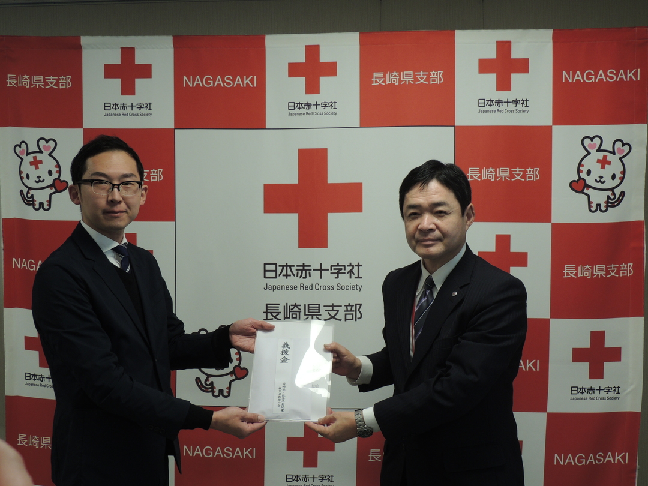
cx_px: 324
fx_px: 805
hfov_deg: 43.9
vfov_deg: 33.6
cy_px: 243
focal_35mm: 43
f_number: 3.4
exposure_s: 1/50
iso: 125
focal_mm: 7.6
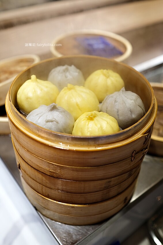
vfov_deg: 54.5
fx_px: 238
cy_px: 122
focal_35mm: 35
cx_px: 82
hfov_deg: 37.8
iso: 160
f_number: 2.5
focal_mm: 23
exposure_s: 1/58
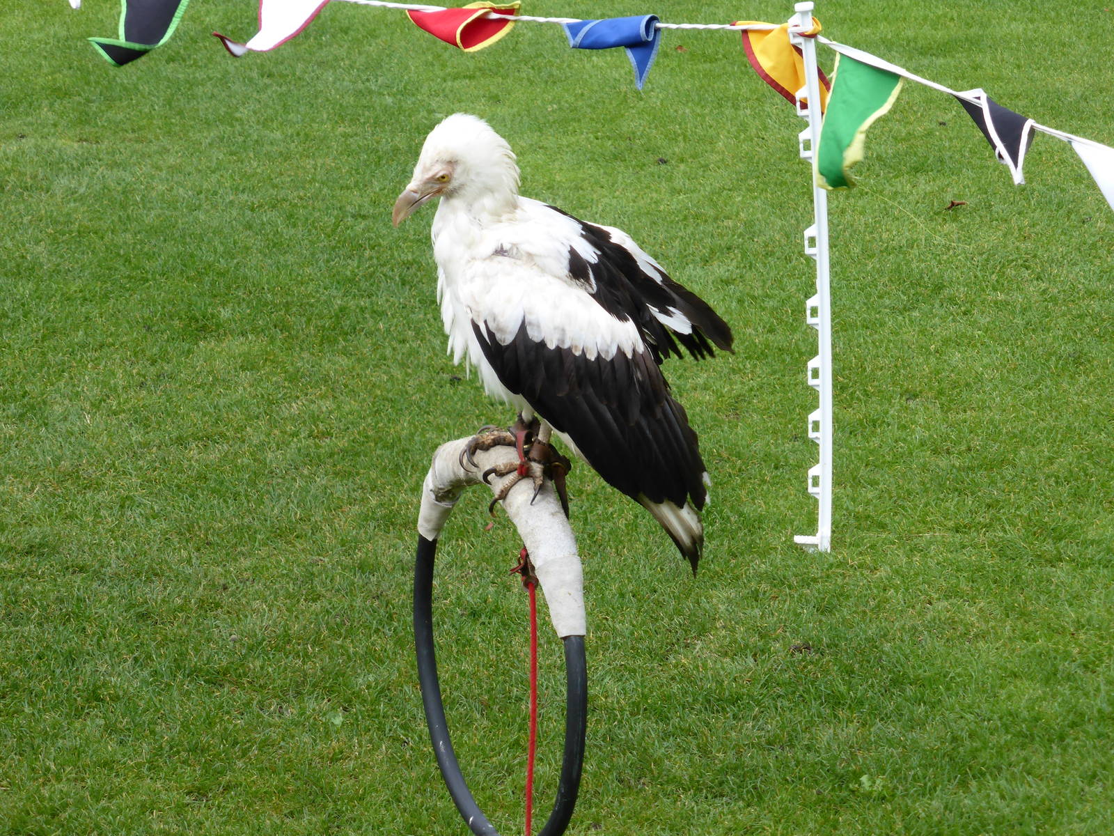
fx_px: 3830
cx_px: 557
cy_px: 418
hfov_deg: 16.6
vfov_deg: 12.5
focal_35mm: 119
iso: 100
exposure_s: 1/250
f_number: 5.3
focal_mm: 19.4
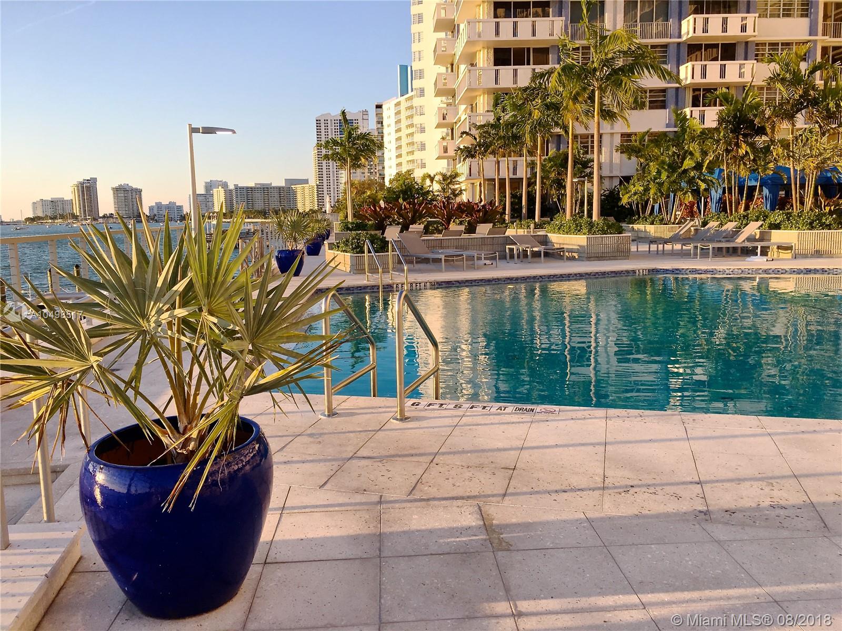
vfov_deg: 48.2
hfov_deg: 61.7
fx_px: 705
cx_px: 421
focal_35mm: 29
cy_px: 316
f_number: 2.2
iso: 25
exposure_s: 1/561
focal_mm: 4.15
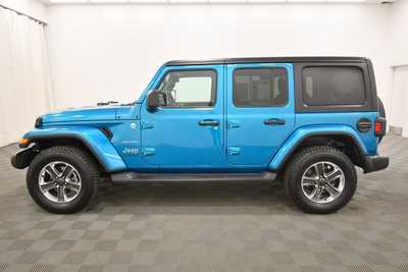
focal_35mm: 25
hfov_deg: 71.5
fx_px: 283
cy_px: 136
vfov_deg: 51.3
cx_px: 204
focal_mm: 17
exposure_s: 1/125
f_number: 5.3
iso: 1100
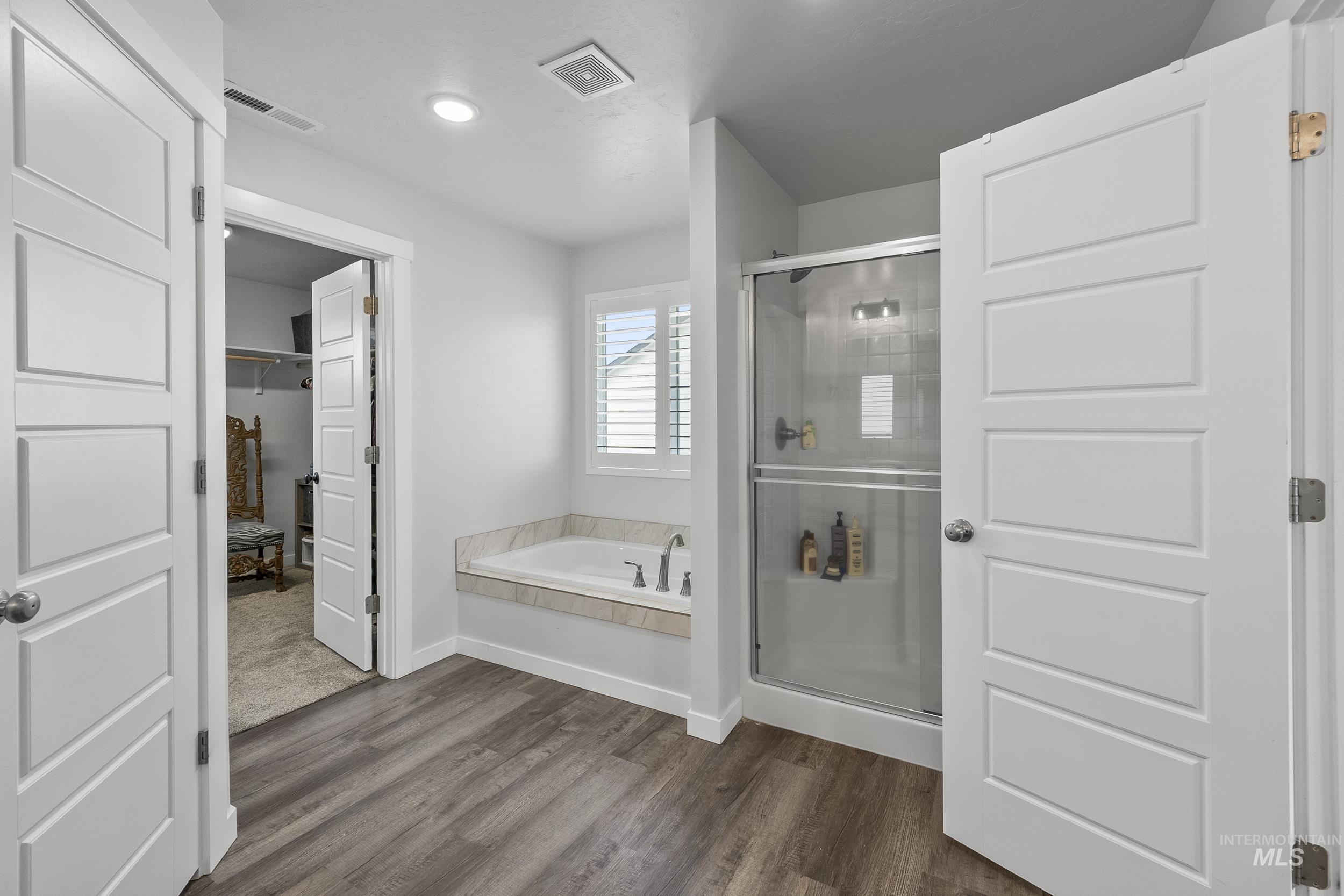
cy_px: 448
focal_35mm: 15
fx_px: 560
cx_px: 672
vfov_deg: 77.3
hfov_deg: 100.4
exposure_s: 1/10
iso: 400
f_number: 7.1
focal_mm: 10
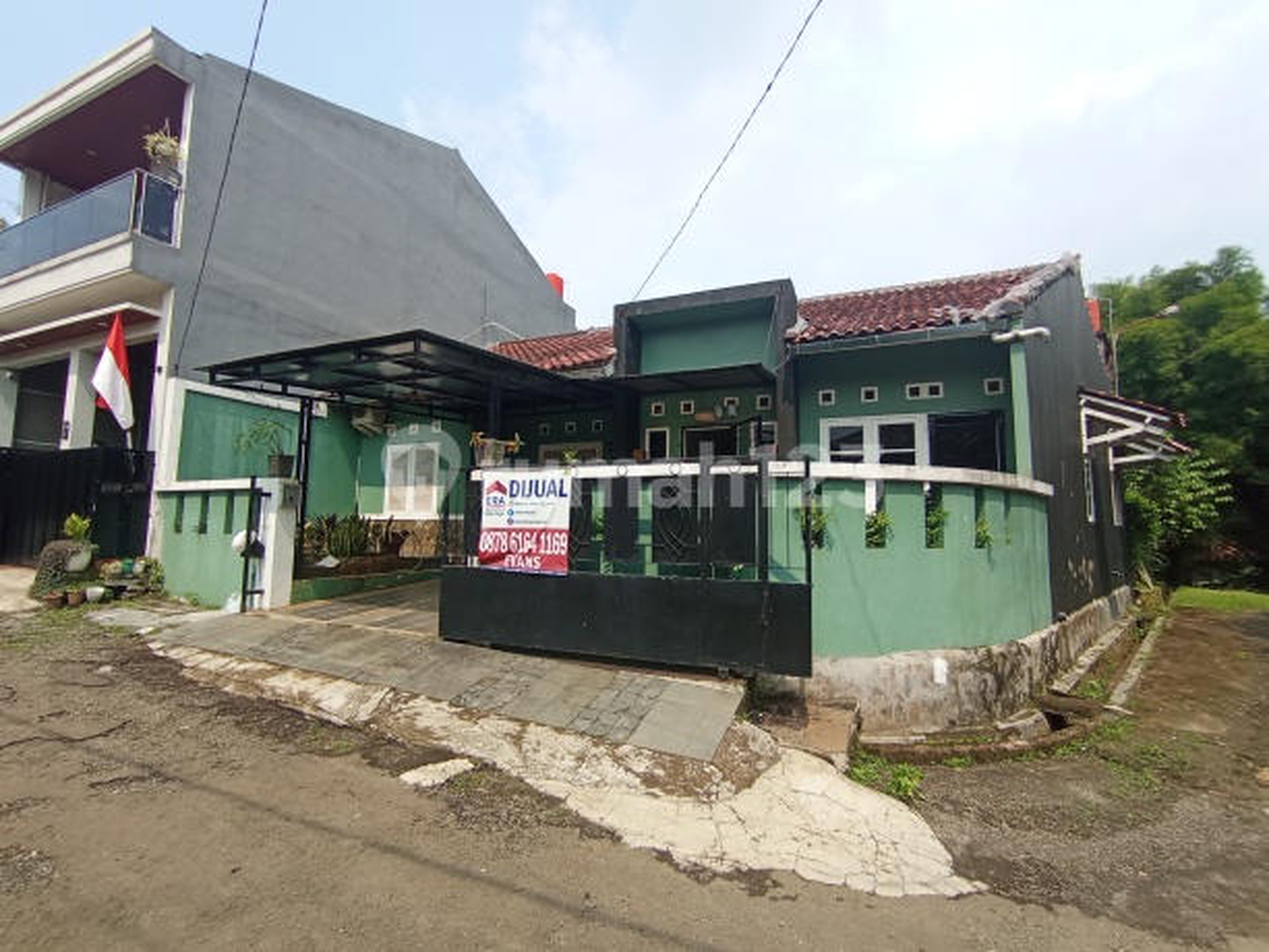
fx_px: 587
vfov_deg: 78.1
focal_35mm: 16
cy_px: 476
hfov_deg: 94.5
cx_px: 634
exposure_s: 1/1330
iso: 50
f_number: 2.2
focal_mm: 1.65
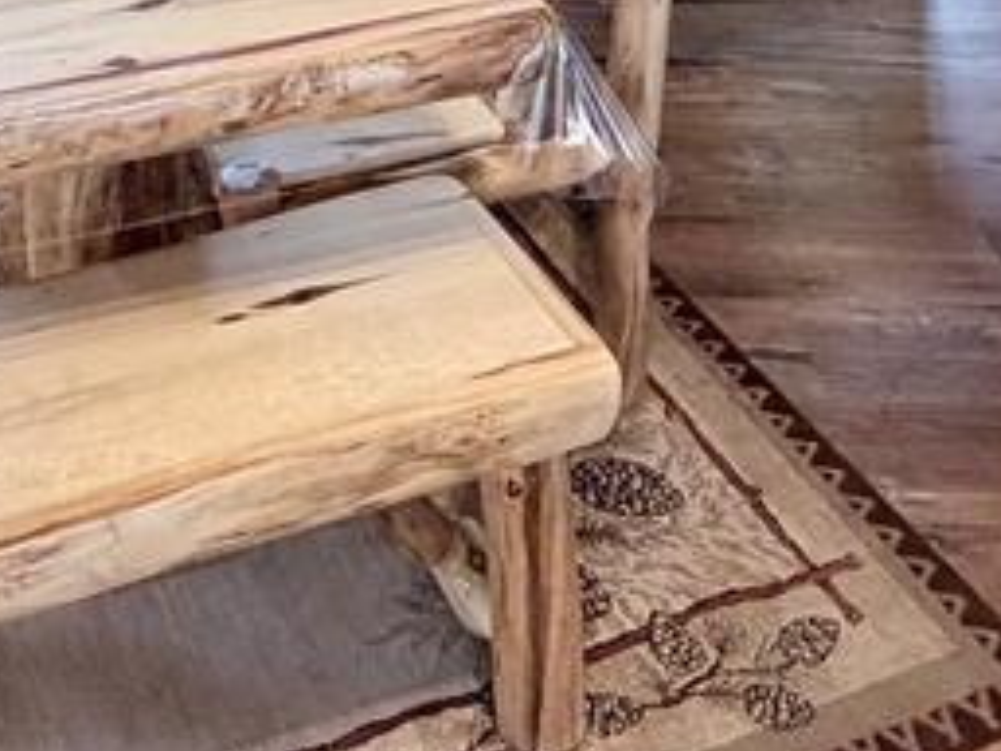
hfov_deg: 33.8
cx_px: 285
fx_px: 1619
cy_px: -420
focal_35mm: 56
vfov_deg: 21.3
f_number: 2.2
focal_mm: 2.22
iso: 250
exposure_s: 1/60
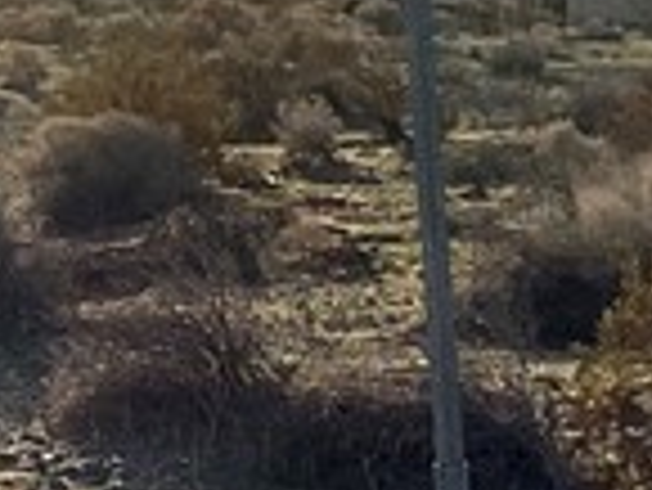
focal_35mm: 205
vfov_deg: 7.2
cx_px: -625
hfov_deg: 9.1
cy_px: -45
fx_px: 3864
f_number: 1.8
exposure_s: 1/3322
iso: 16
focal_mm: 3
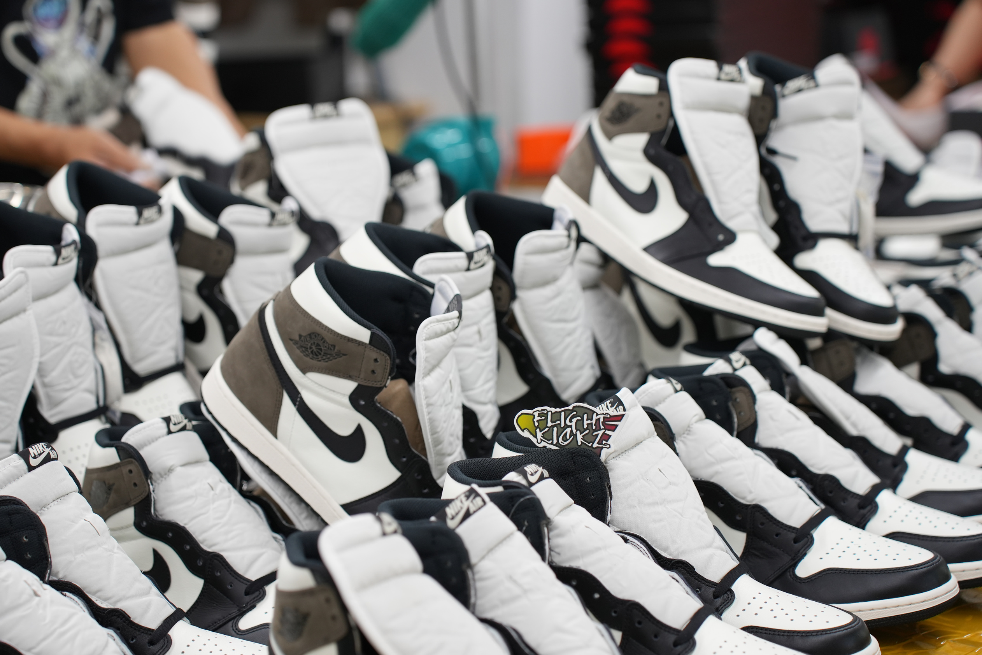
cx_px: 461
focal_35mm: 82
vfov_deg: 16.7
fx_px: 2237
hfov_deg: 24.8
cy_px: 354
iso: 640
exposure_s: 1/125
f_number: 2.8
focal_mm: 69
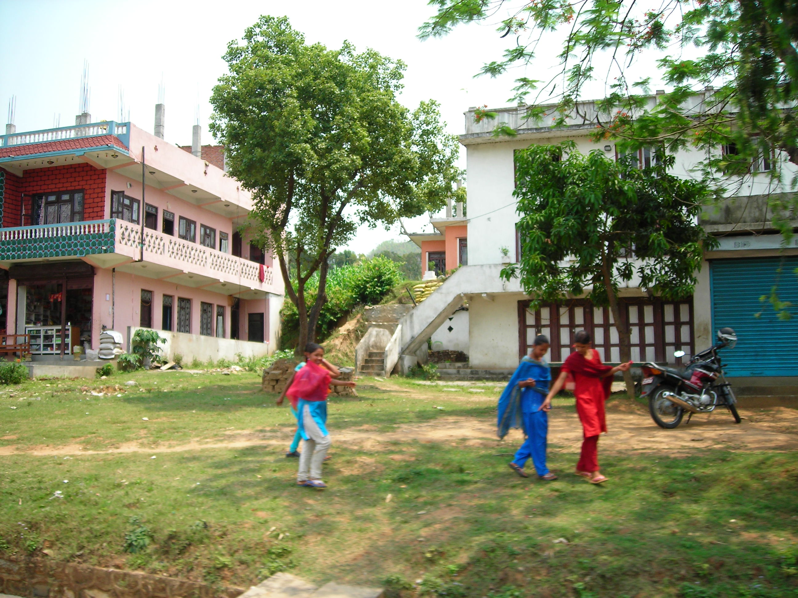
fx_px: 876
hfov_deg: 49.0
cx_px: 399
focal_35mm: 38
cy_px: 299
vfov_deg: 37.7
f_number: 3.2
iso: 50
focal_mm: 6.3
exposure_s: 1/220
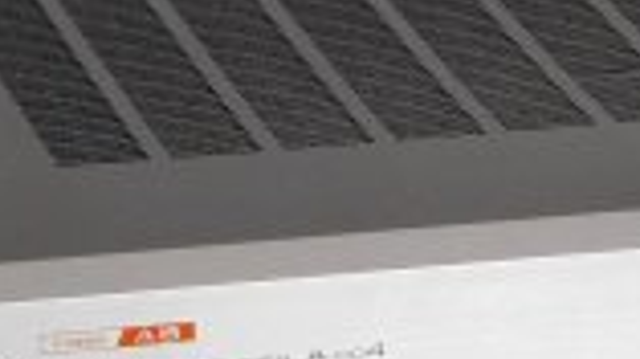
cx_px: 620
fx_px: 6426
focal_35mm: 379
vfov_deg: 3.2
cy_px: 257
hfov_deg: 5.7
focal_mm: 16.1
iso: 400
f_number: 4.5
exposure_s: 1/30
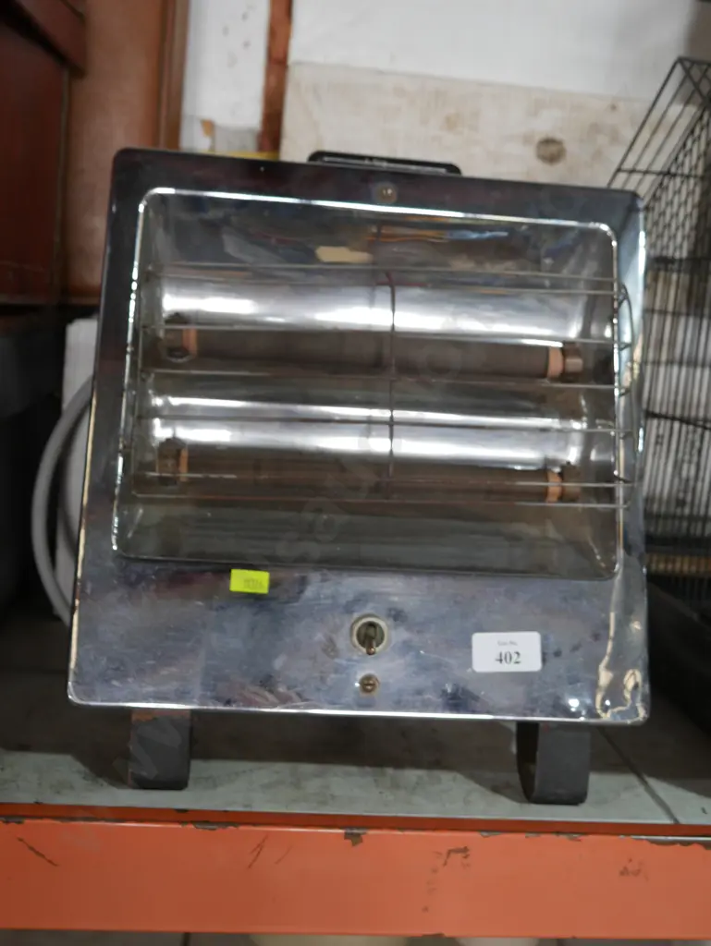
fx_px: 1040
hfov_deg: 37.8
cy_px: 473
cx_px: 356
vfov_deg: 49.0
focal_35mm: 38
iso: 400
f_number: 4.1
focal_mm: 19
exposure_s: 1/60
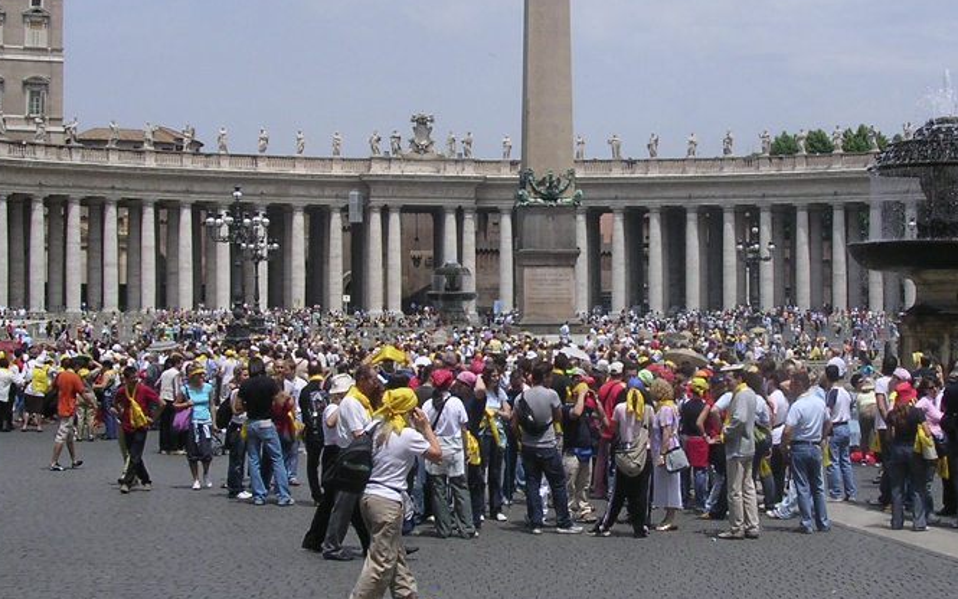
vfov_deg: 20.9
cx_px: 558
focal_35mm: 62
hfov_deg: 32.9
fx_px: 1619
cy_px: 236
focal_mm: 5.8
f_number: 5.6
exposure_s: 1/426
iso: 100
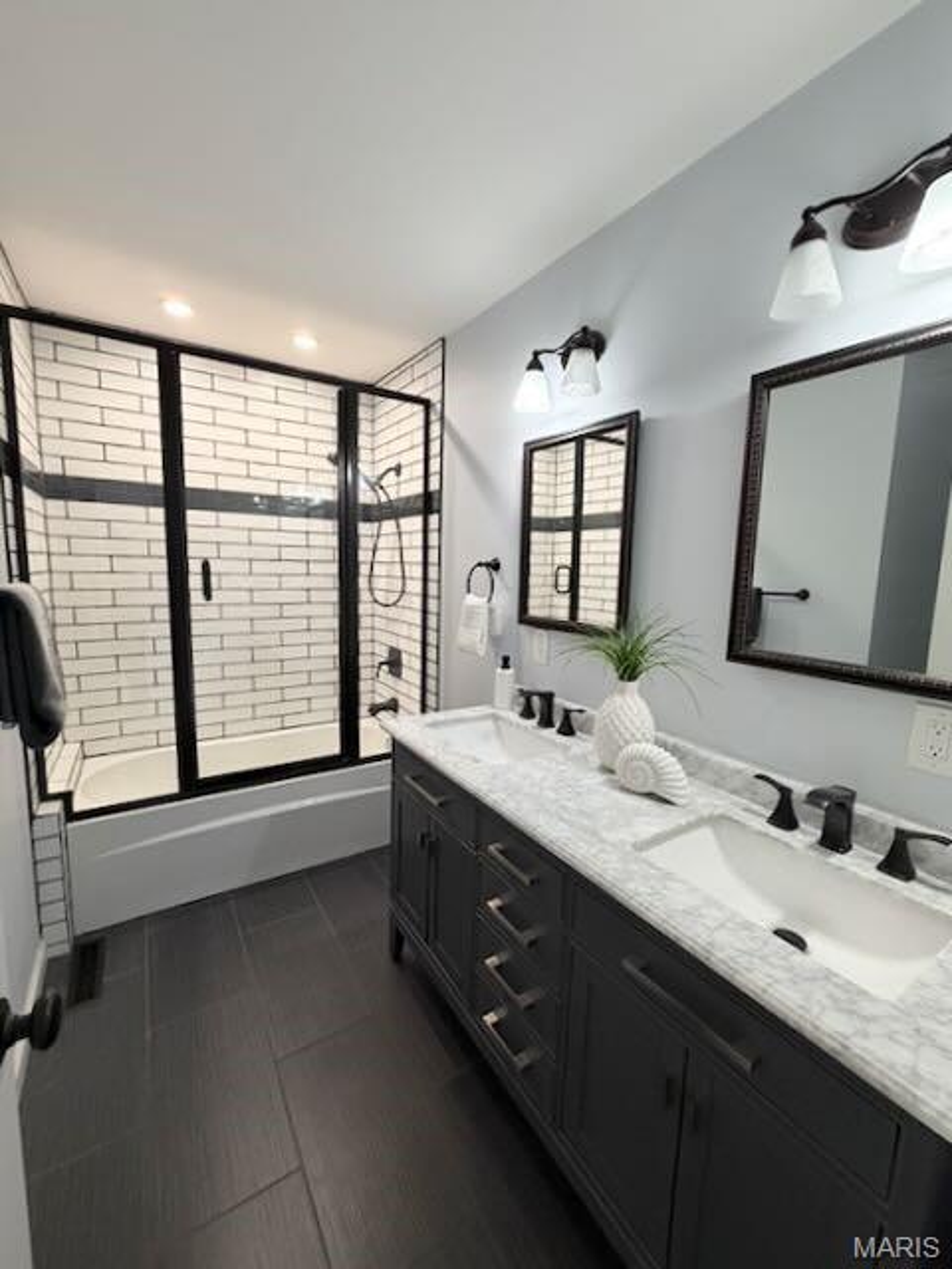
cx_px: 476
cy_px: 634
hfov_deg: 85.7
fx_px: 513
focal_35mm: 14
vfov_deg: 102.1
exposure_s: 1/120
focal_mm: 2.22
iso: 320
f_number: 2.2
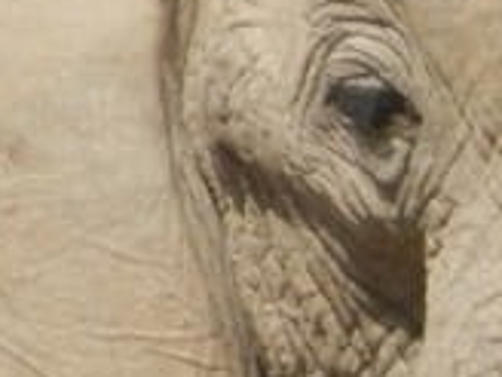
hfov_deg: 0.5
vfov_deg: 0.4
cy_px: 653
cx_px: 297
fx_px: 59792
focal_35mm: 4123
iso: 160
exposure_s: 1/640
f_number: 5.8
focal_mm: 94.5
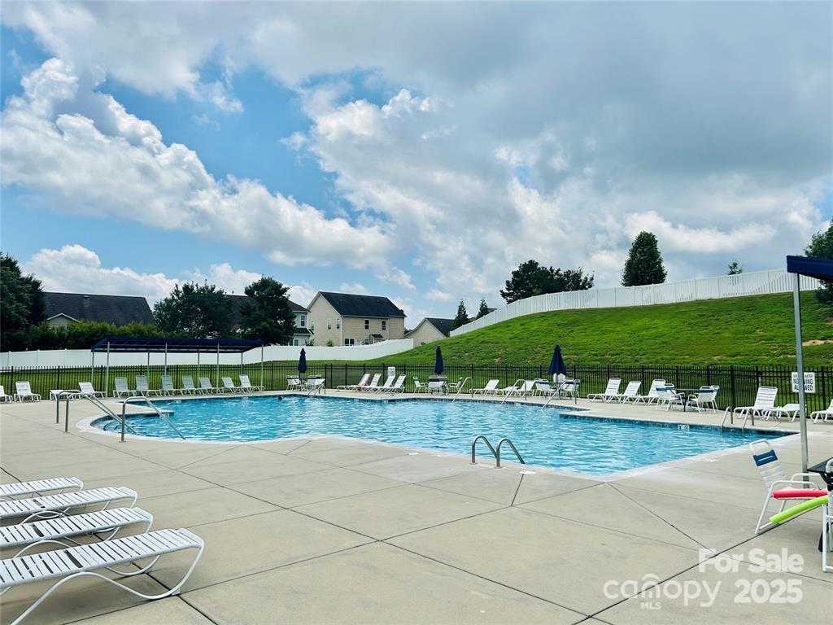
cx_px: 416
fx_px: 626
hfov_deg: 67.3
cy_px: 312
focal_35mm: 26
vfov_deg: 53.1
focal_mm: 5.7
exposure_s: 1/8696
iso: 50
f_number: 1.5
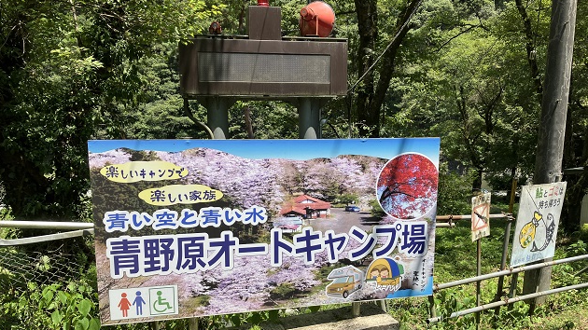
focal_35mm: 31
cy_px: 214
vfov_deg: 37.4
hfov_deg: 62.6
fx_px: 483
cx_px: 293
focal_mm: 3.99
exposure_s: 1/1000
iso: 32
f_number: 1.8
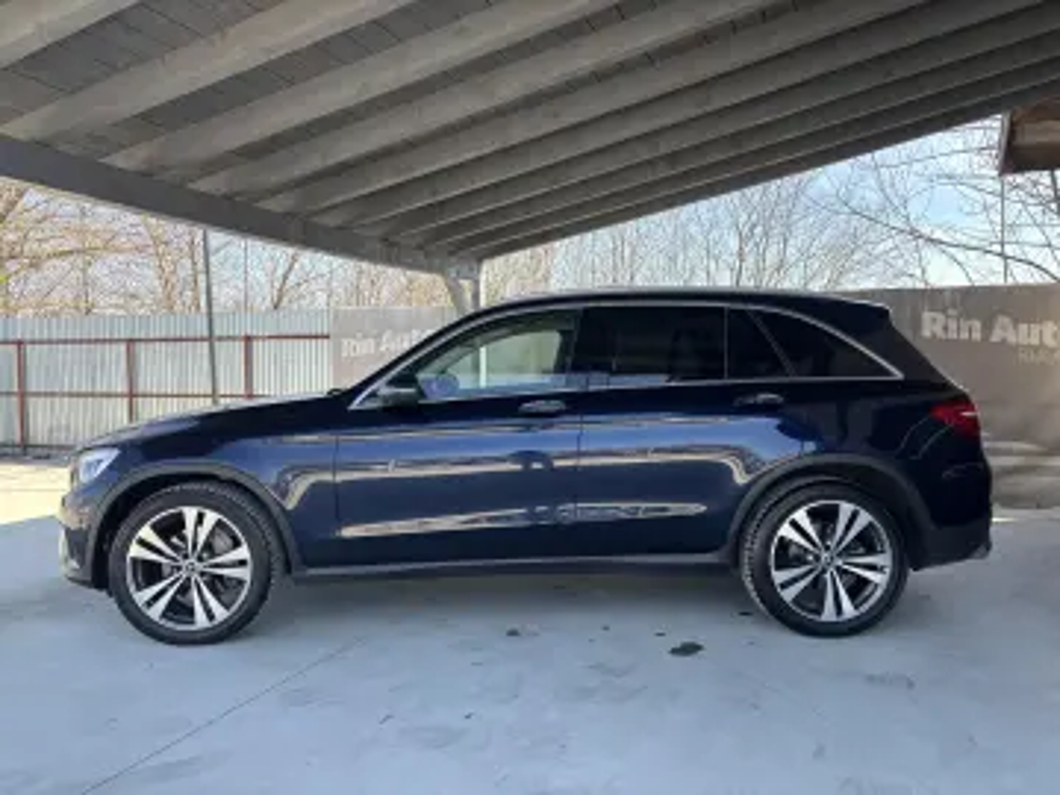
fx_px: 796
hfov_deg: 67.3
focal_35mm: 26
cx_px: 530
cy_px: 398
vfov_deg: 53.1
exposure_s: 1/442
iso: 50
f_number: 1.6
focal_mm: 5.96
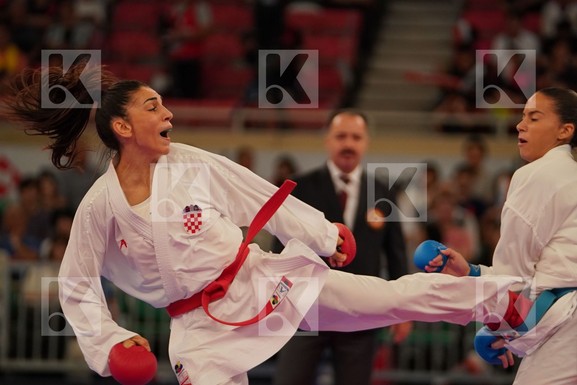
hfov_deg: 8.4
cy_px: 192
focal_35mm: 246
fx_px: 3943
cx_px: 288
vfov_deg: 5.6
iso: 1600
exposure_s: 1/1000
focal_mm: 164
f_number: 2.8
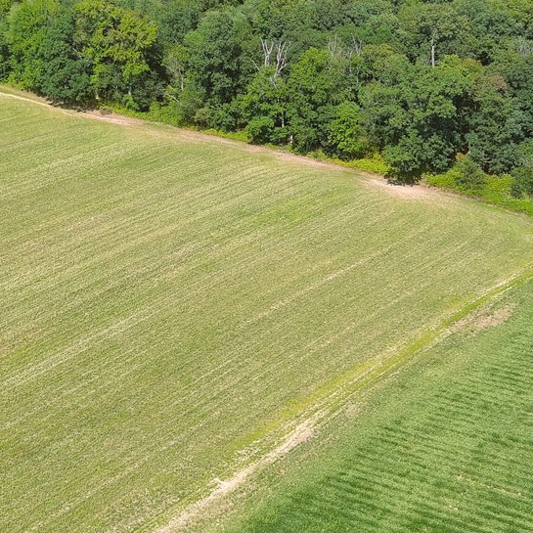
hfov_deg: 22.0
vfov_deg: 22.4
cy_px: 210
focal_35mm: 77
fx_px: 1341
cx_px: 74
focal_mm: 10.57
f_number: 2.8
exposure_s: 1/800
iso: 100
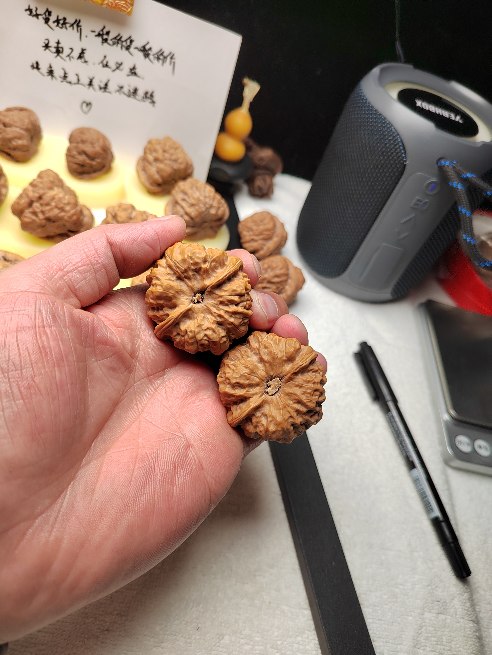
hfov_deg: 58.9
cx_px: 246
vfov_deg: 73.9
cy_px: 328
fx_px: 436
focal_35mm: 23
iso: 157
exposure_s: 1/100
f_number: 1.9
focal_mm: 5.52
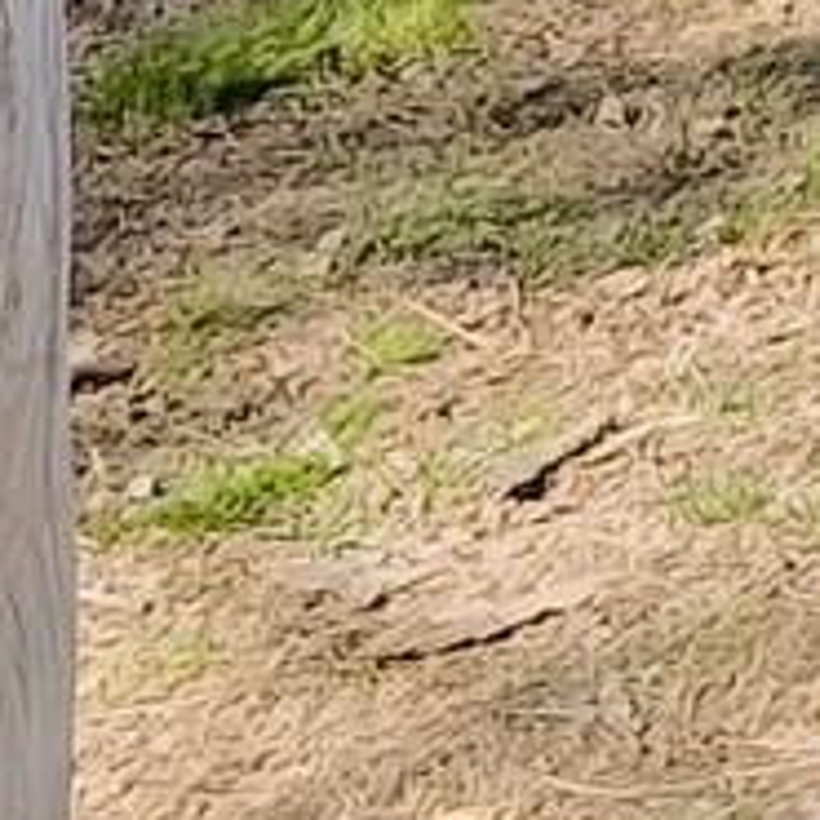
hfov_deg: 5.7
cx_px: 4211
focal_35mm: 211
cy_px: -1746
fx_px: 5655
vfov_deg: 7.2
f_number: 1.7
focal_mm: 6.3
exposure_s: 1/1000
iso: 80
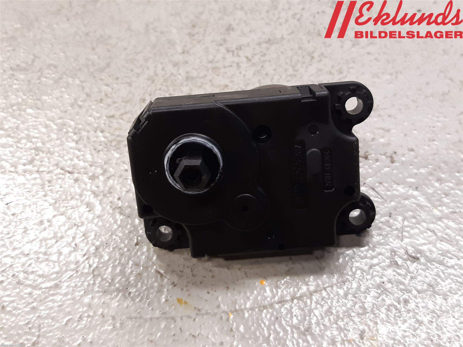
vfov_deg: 53.1
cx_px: 232
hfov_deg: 67.3
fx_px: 348
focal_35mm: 26
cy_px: 174
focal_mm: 3.93
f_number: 1.7
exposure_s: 1/50
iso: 160
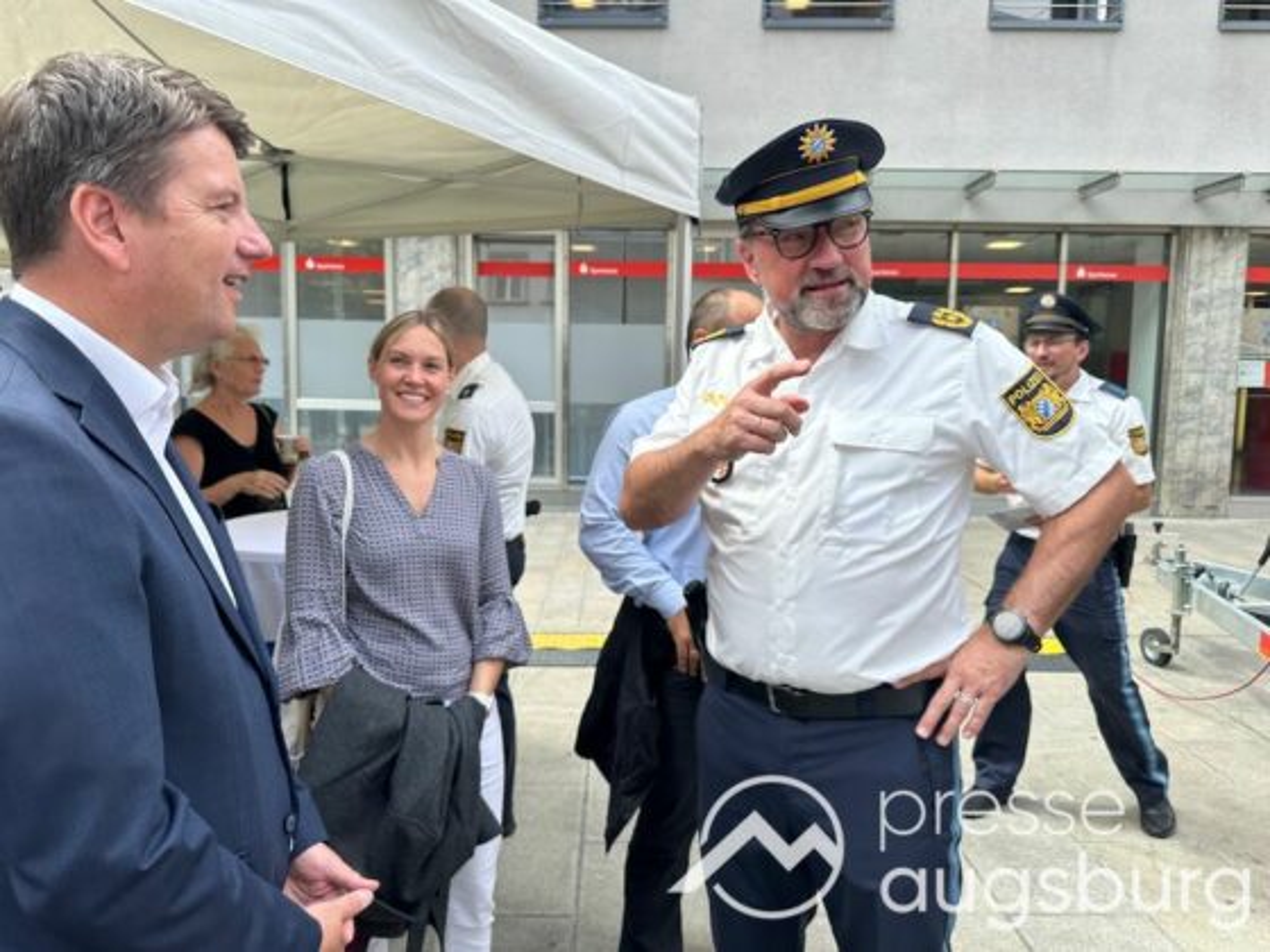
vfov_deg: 56.8
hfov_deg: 71.6
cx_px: 635
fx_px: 881
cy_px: 476
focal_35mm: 24
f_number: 1.78
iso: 80
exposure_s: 1/1019
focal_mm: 6.86
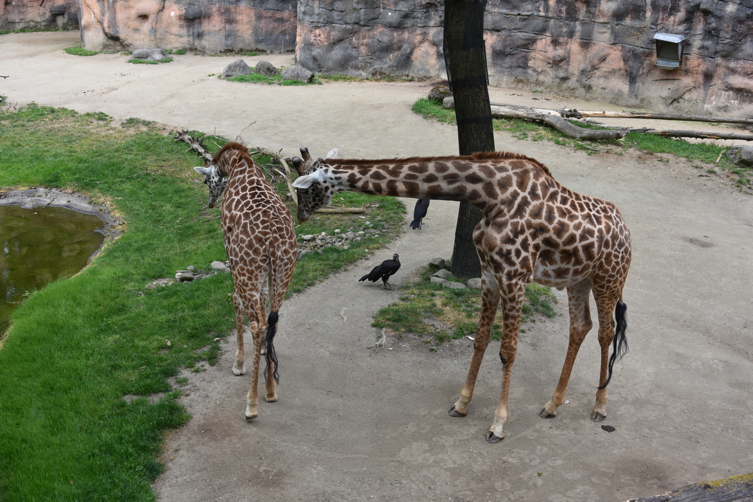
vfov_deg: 33.4
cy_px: 251
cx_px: 376
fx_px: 837
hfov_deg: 48.4
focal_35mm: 40
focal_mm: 40
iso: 100
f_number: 5.6
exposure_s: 1/125
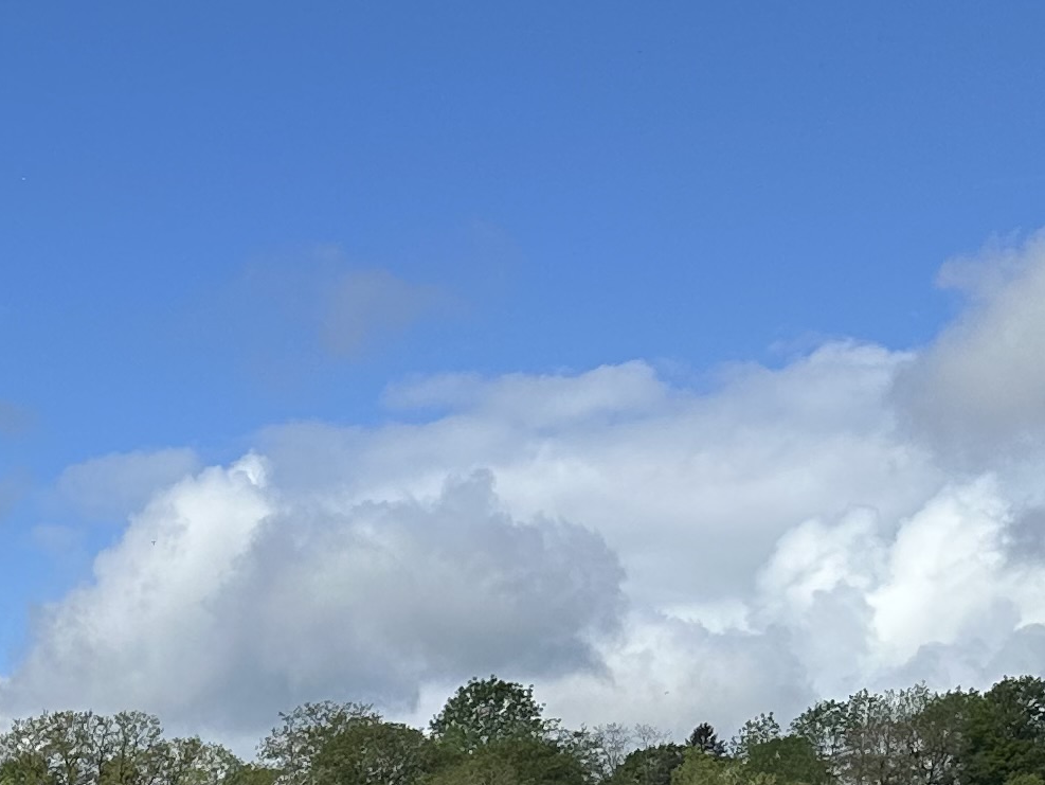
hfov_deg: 18.3
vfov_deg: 13.6
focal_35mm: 98
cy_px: 1390
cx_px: -410
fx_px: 2960
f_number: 1.78
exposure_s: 1/3155
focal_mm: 6.86
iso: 80
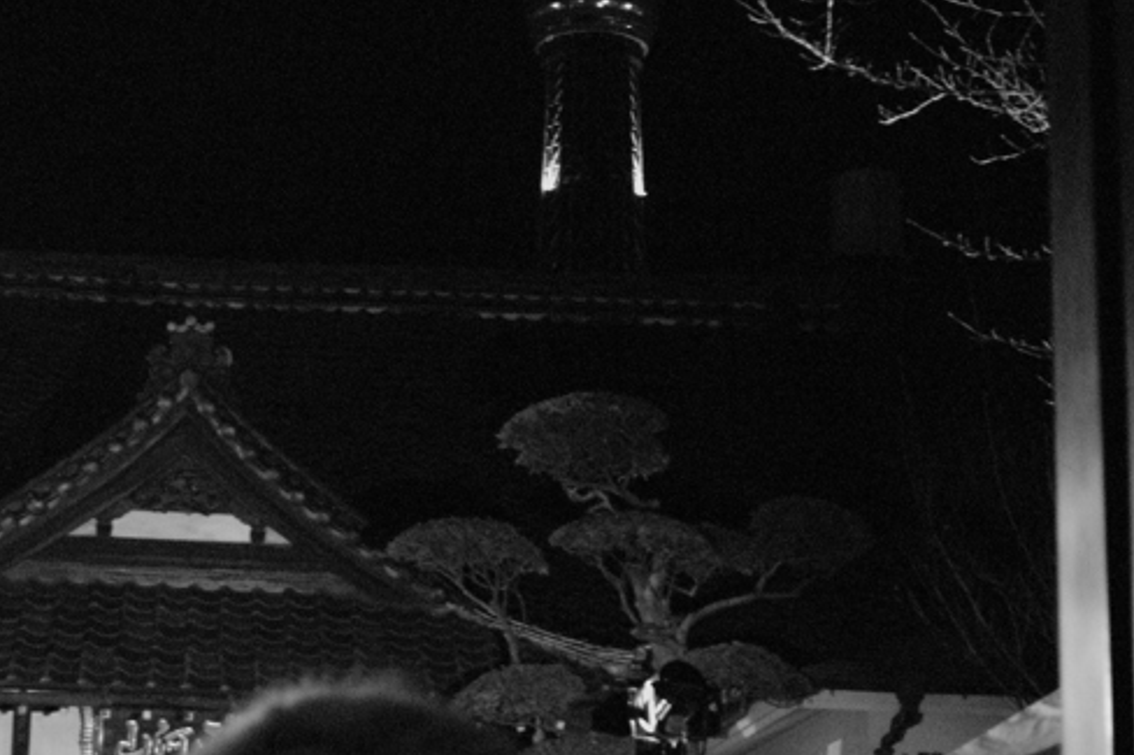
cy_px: 318
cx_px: 404
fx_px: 2708
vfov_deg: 15.9
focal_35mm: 86
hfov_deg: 23.6
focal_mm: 24.2
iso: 800
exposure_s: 1/15
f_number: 3.5
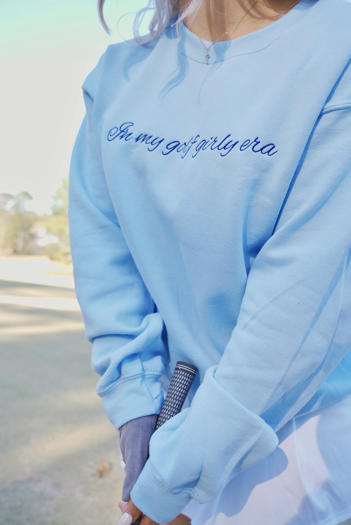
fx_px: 475
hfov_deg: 40.6
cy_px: 262
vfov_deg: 57.9
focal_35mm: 32
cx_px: 176
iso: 125
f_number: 5
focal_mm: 32.5
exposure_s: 1/60
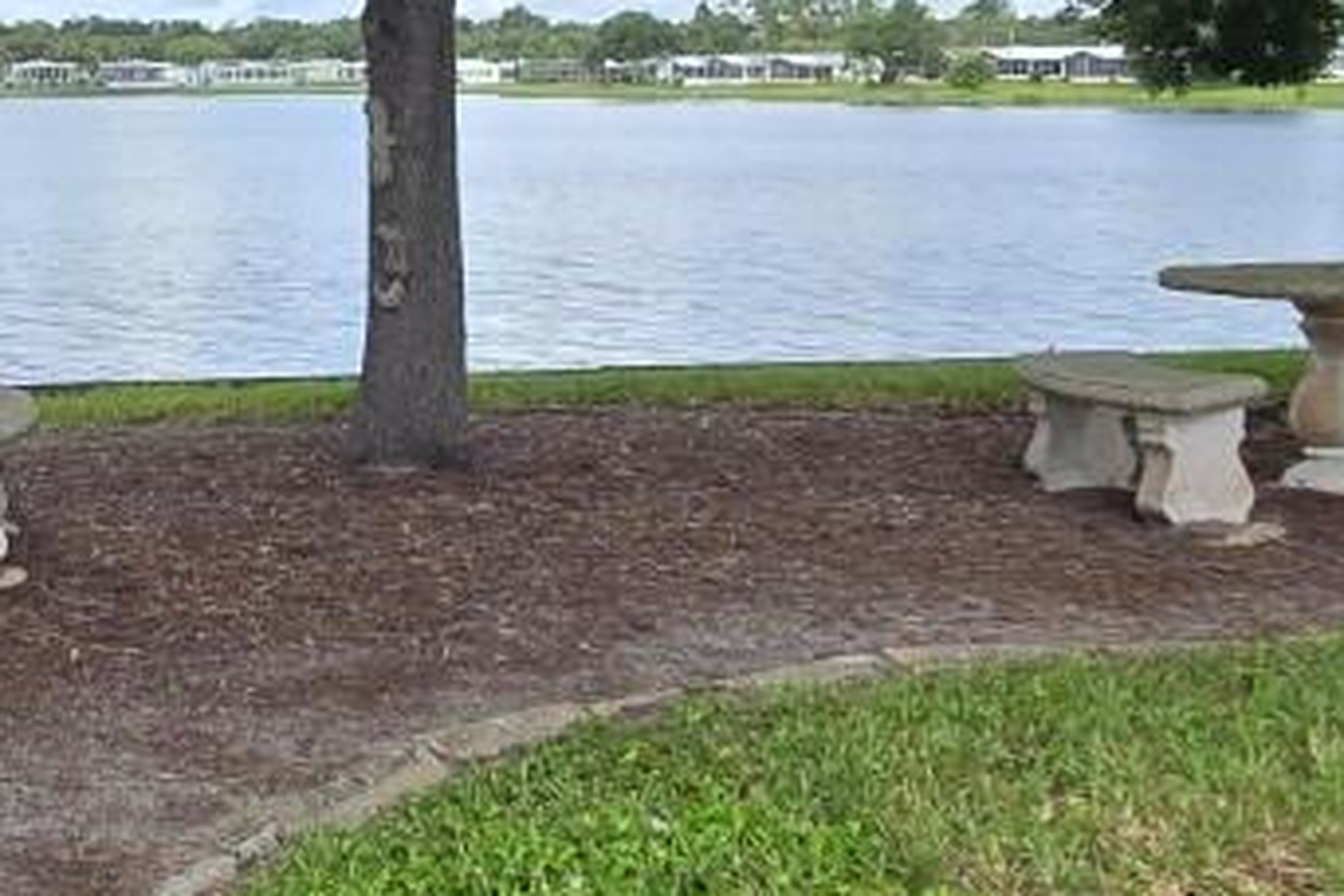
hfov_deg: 33.1
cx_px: 122
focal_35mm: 57
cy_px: 287
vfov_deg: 23.7
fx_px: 2128
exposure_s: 1/1055
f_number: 2.2
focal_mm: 2.2
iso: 50
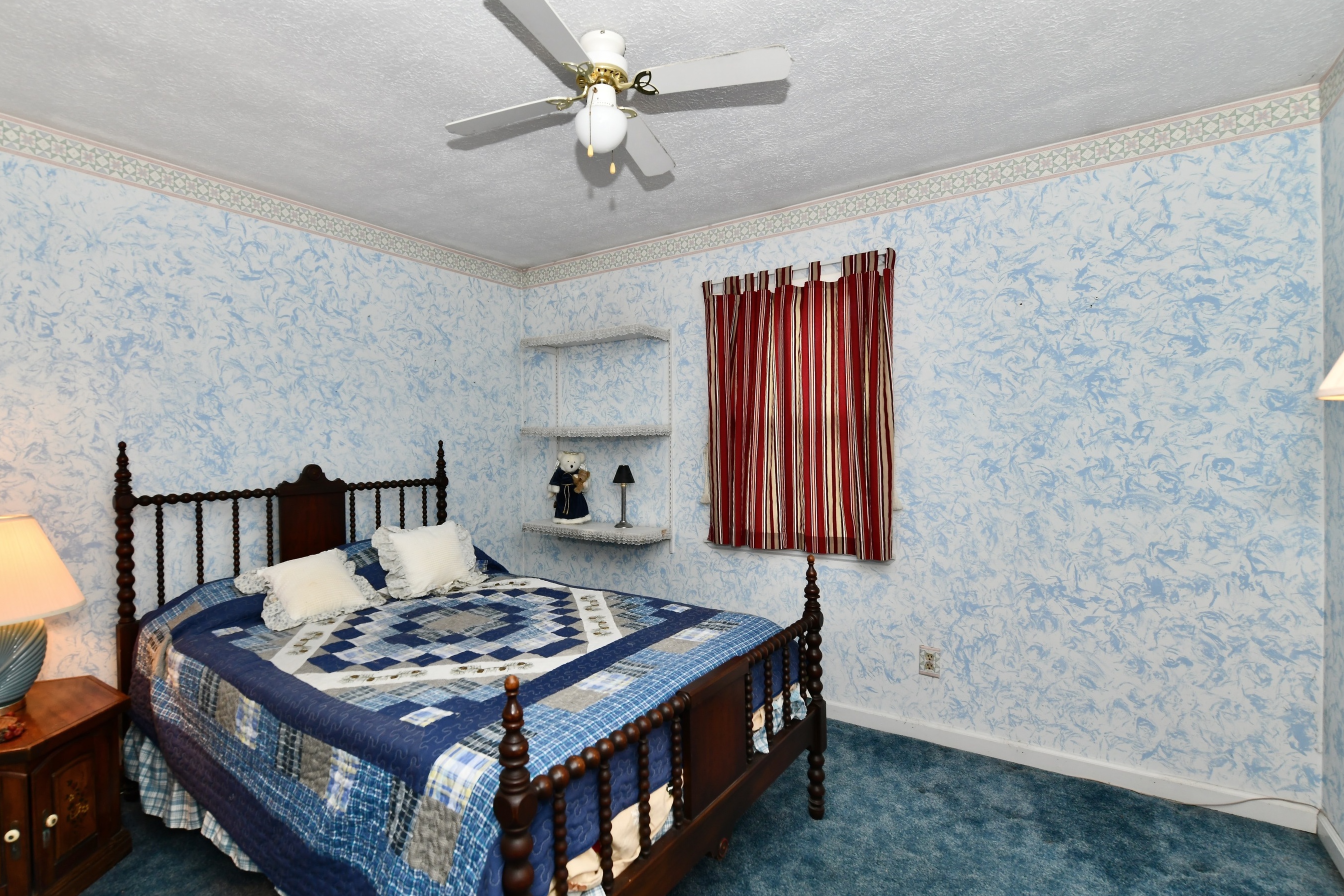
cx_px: 590
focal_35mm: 16
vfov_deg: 73.7
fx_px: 597
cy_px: 474
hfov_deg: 96.3
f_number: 6.3
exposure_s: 1/60
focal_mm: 14
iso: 640
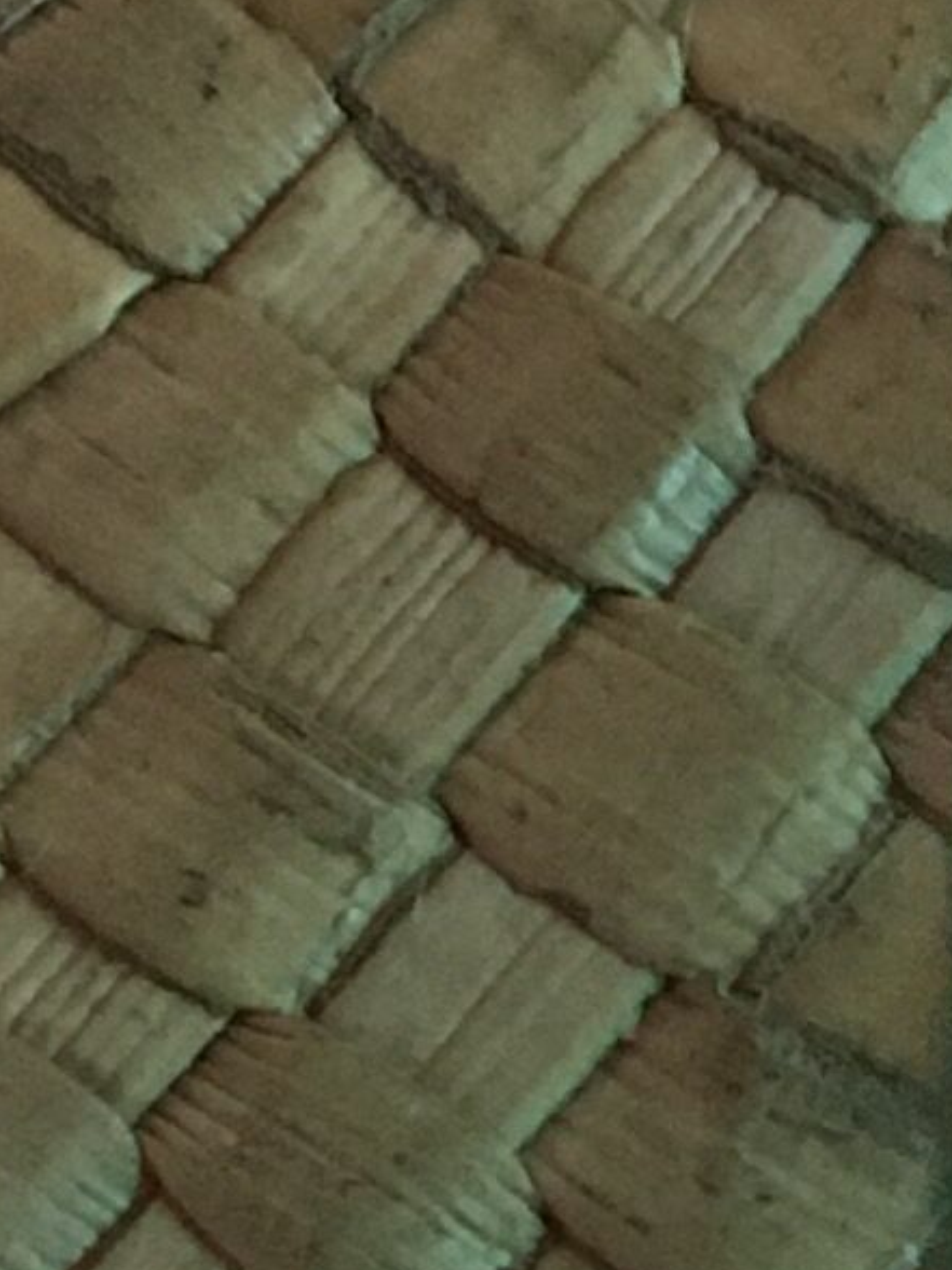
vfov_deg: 9.9
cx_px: 2724
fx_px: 7297
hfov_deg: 6.8
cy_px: 1197
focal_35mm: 199
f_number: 2.2
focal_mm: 4.15
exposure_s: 1/20
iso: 200
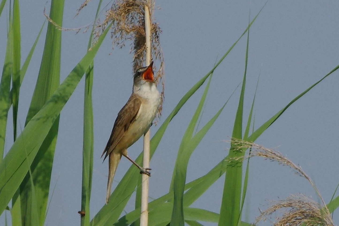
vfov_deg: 2.0
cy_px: 113
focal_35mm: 675
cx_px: 170
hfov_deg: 3.1
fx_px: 6351
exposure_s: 1/3000
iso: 400
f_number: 5.6
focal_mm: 450
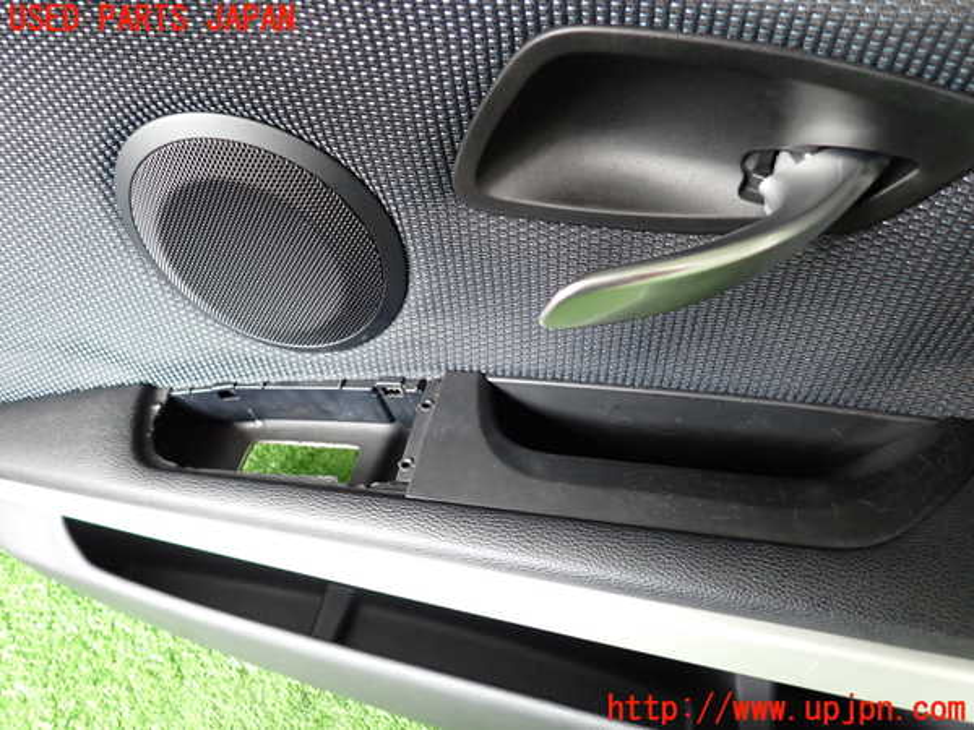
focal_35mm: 25
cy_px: 365
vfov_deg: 54.9
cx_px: 487
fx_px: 703
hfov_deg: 69.4
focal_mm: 4.5
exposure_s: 1/30
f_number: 2
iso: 400
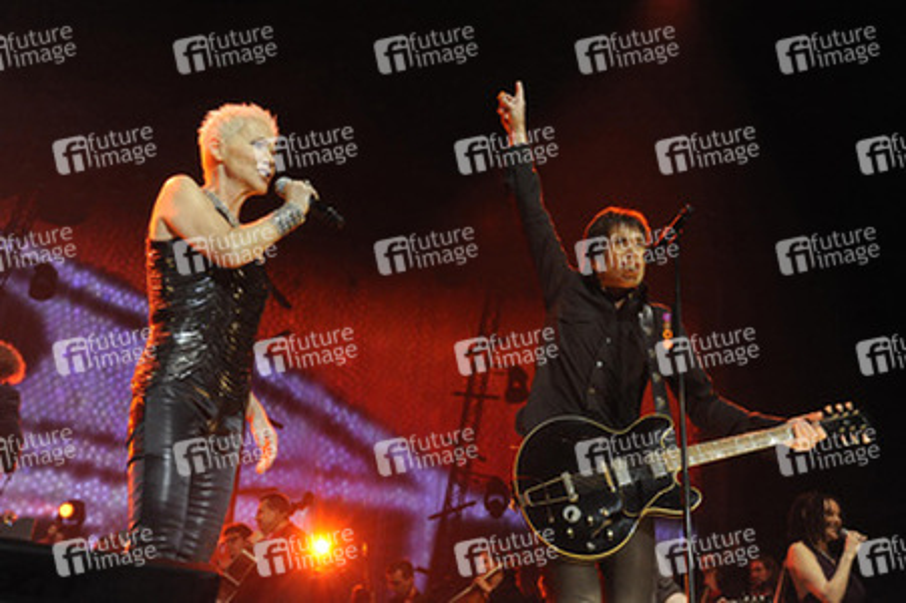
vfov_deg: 29.8
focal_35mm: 45
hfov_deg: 43.6
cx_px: 453
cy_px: 302
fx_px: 1132
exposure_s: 1/160
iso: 5000
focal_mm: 45
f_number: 5.6
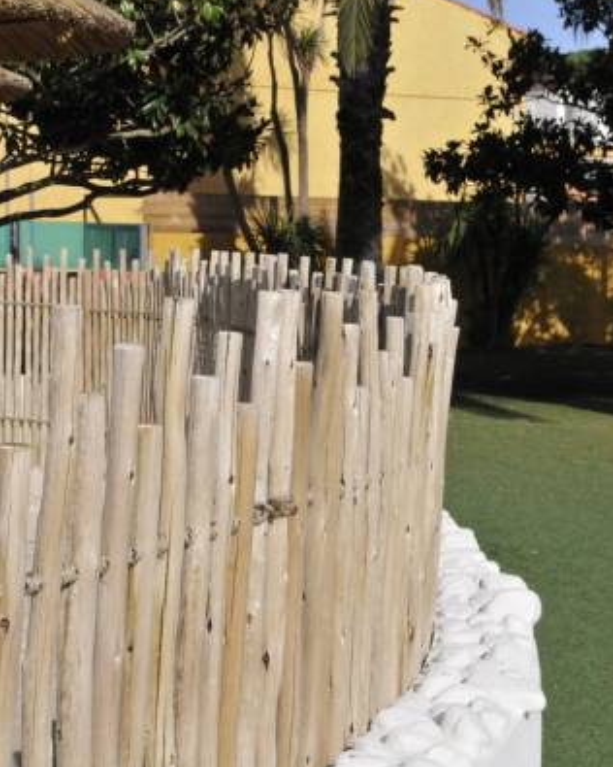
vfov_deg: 23.3
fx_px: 1860
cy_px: 318
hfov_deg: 18.7
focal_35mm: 82
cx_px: 307
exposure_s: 1/1000
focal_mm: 48
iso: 800
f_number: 16
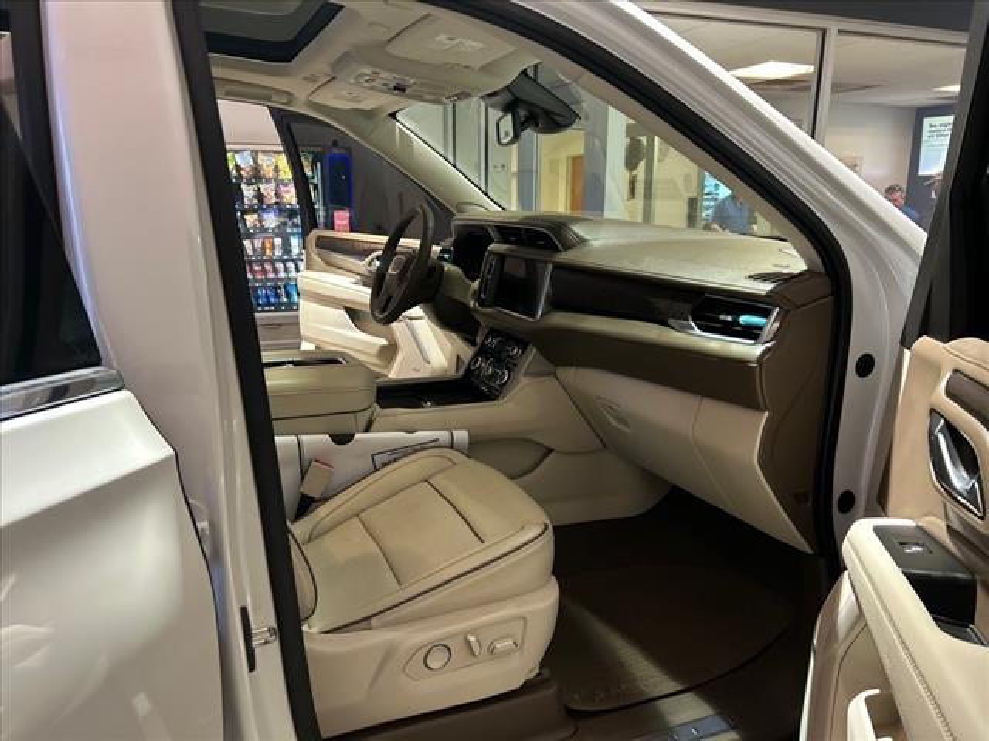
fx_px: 743
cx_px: 494
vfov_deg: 53.1
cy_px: 370
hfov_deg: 67.3
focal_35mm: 26
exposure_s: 1/58
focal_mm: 5.7
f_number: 1.5
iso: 320
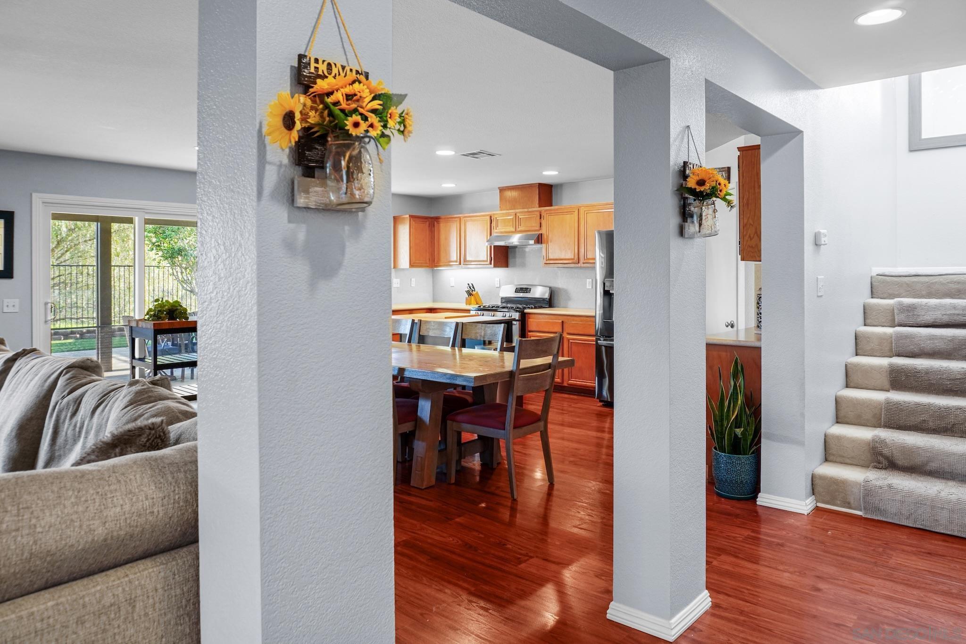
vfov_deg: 53.1
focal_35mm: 24
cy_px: 322
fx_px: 644
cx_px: 483
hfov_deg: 73.7
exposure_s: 1/2
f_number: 8
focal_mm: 16
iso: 250
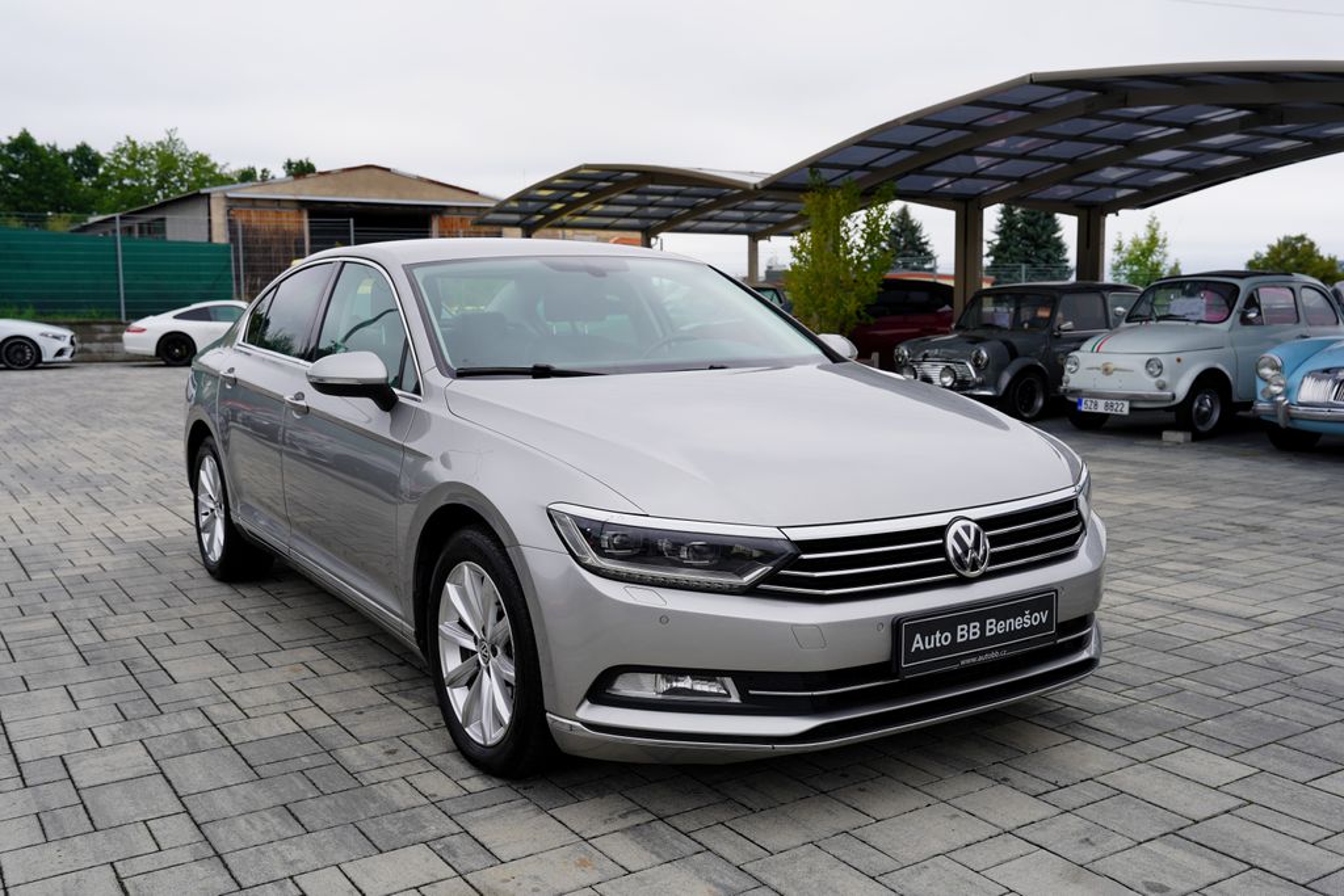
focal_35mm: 34
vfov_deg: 38.9
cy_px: 448
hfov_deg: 55.8
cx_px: 672
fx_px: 1269
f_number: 5.6
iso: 100
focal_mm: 34
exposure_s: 1/80
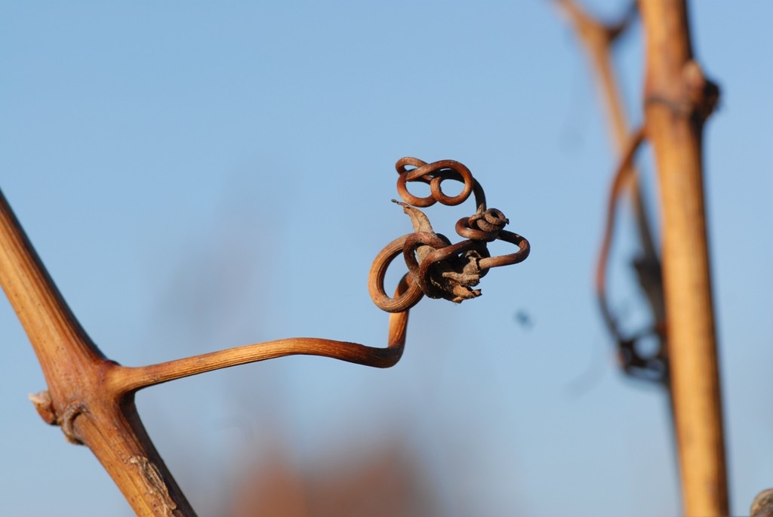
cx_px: 386
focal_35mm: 158
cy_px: 258
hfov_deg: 13.0
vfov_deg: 8.7
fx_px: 3385
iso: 100
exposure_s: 1/250
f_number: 8
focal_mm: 105
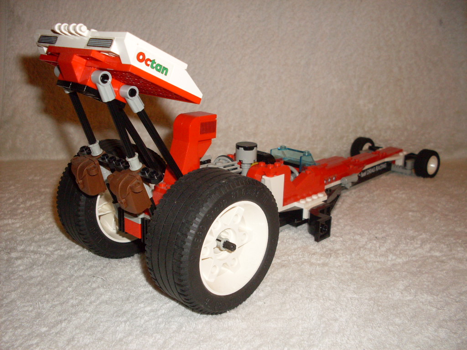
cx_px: 234
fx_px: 513
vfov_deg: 37.7
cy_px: 175
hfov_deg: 49.0
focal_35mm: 38
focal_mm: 6.3
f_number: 2.8
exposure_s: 1/45
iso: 100
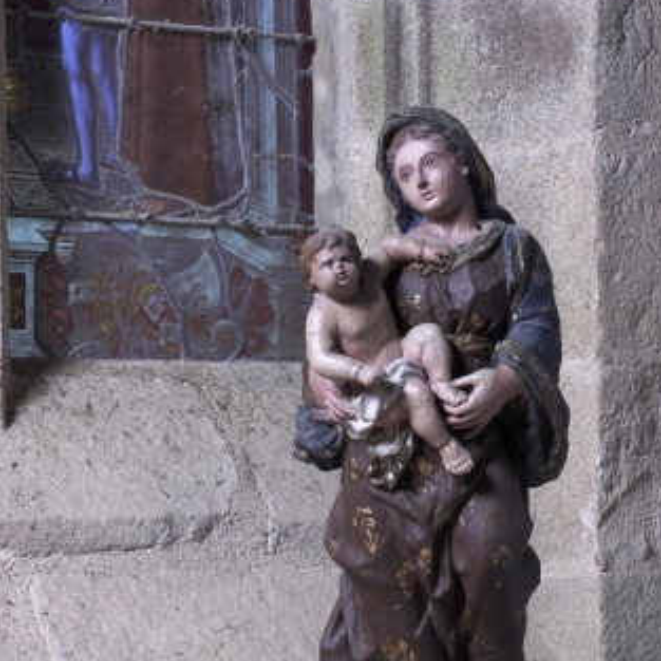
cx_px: 360
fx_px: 2528
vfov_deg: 14.8
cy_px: 526
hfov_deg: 14.9
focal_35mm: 117
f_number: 20
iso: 200
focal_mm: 56
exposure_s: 1/40
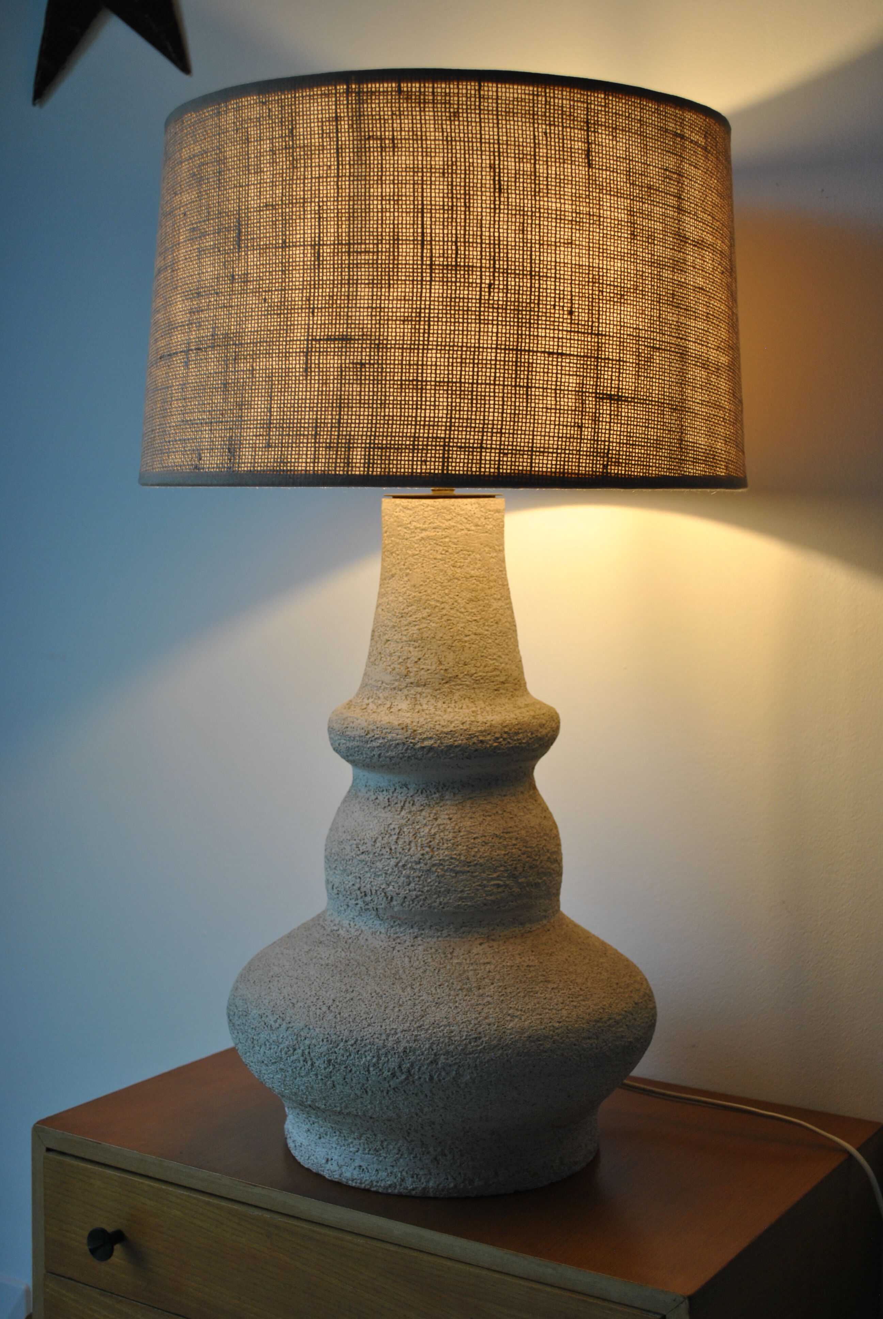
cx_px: 442
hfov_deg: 28.2
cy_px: 660
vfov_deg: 41.1
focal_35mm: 48
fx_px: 1761
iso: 200
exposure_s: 1/30
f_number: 4.8
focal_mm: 32
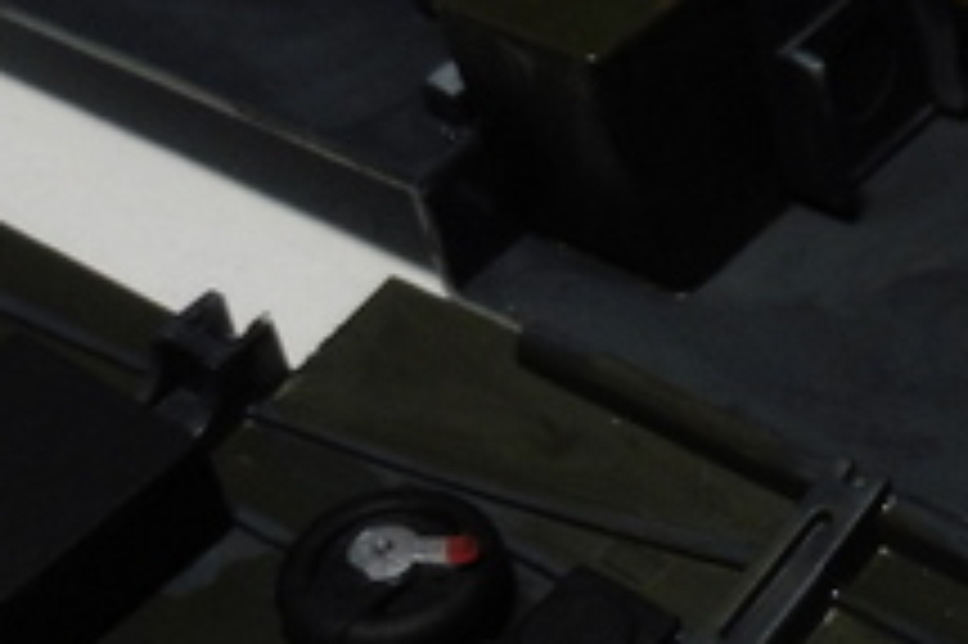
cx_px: 1162
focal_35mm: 116
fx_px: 3117
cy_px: 333
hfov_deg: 16.9
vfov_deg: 11.8
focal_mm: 4.3
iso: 160
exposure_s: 1/60
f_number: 3.3
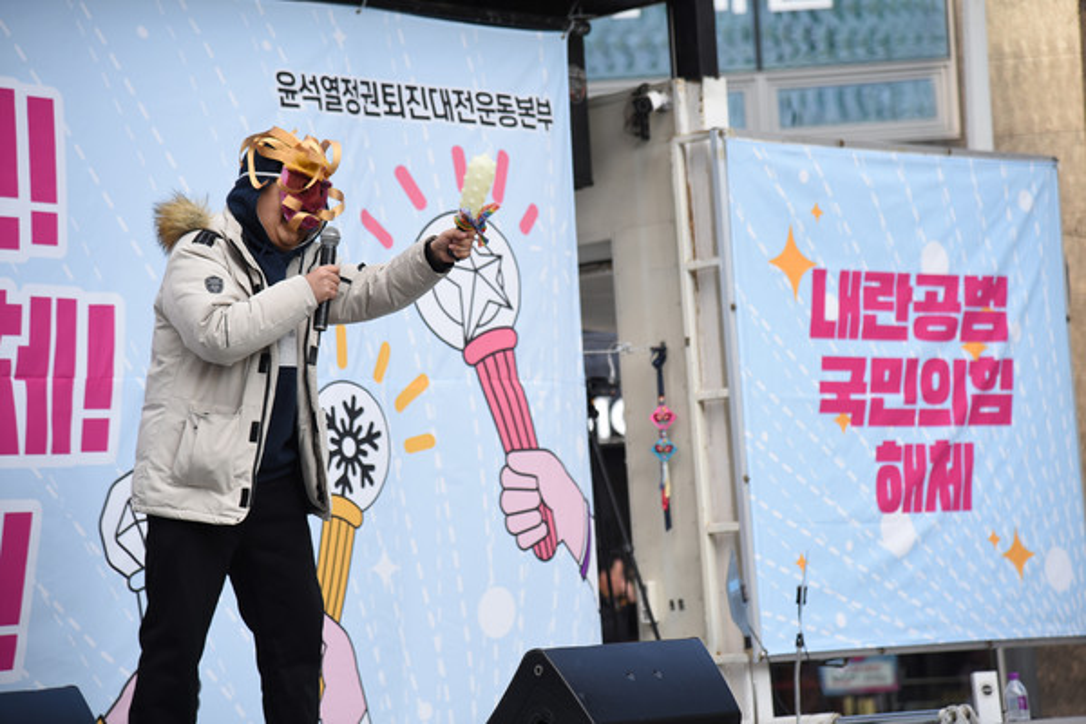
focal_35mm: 120
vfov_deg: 11.4
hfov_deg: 17.1
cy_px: 362
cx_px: 543
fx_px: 3620
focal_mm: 120
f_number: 4
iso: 100
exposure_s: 1/125
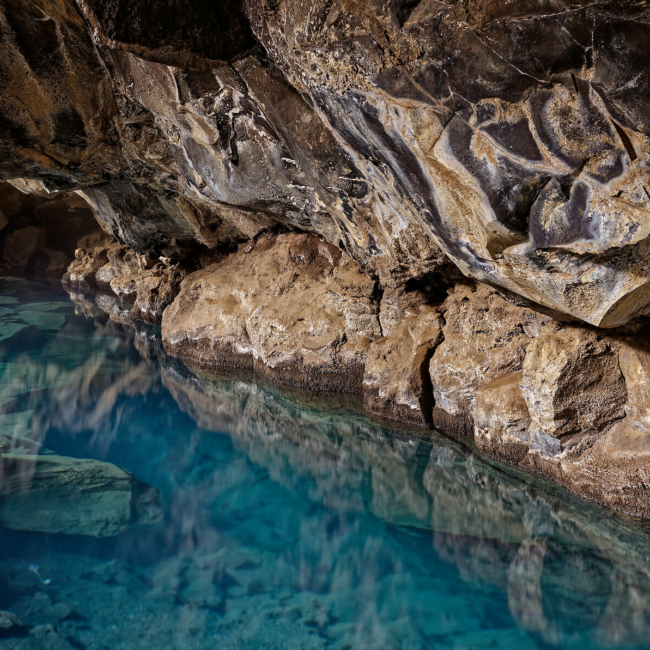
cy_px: 367
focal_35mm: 53
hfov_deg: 31.5
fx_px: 1126
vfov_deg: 32.2
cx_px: 151
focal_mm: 31
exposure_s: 6
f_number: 8
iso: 100
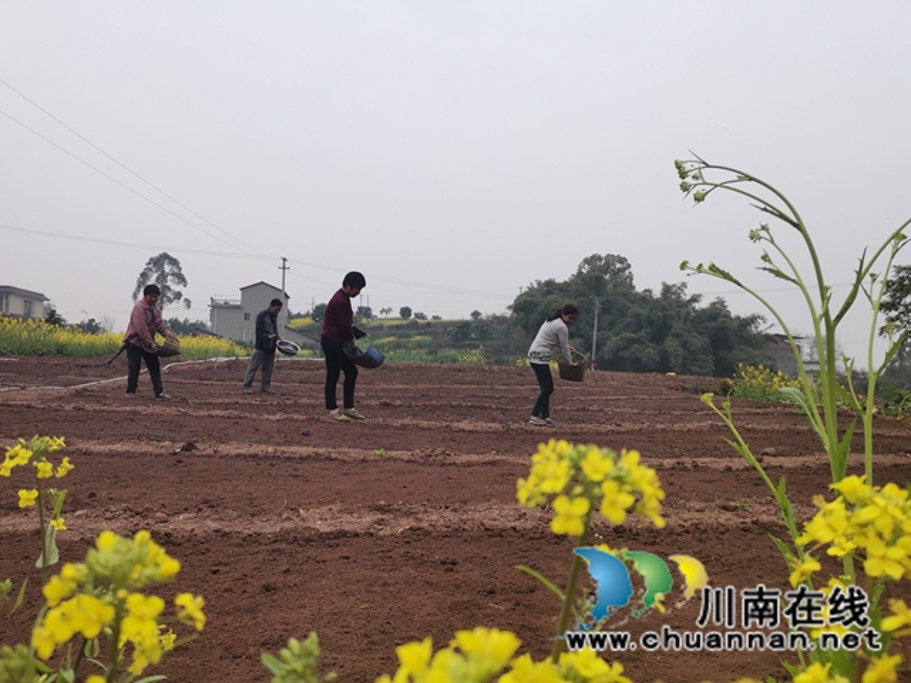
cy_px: 342
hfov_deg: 67.3
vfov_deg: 53.1
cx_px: 456
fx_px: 684
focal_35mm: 26
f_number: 1.8
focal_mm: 4.75
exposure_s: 1/298
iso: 50
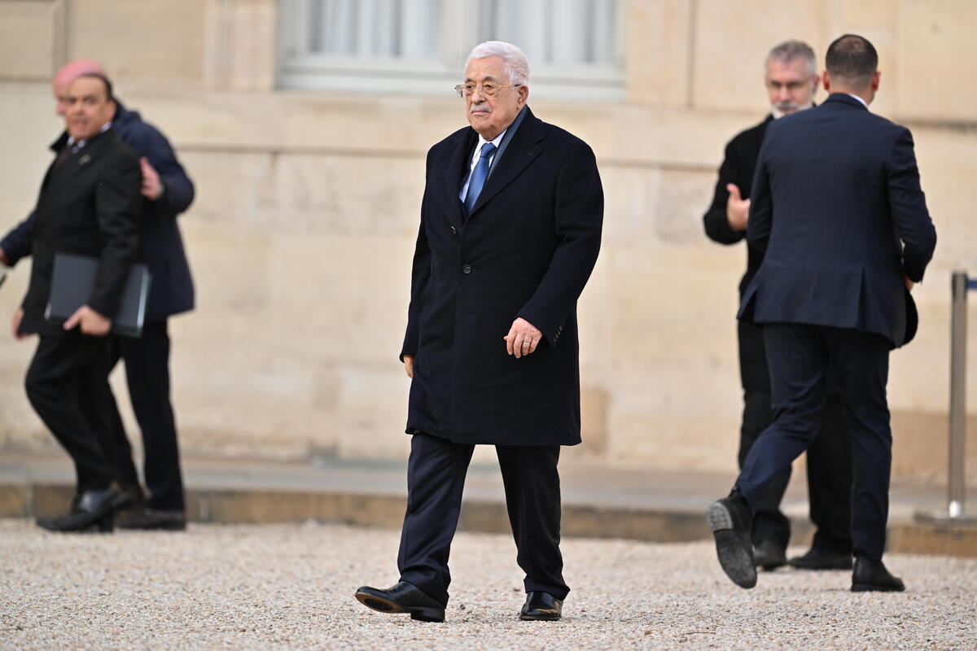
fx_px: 10855
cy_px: 326
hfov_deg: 5.2
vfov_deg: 3.4
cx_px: 488
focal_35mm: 400
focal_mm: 400
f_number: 2.8
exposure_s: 1/800
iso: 560
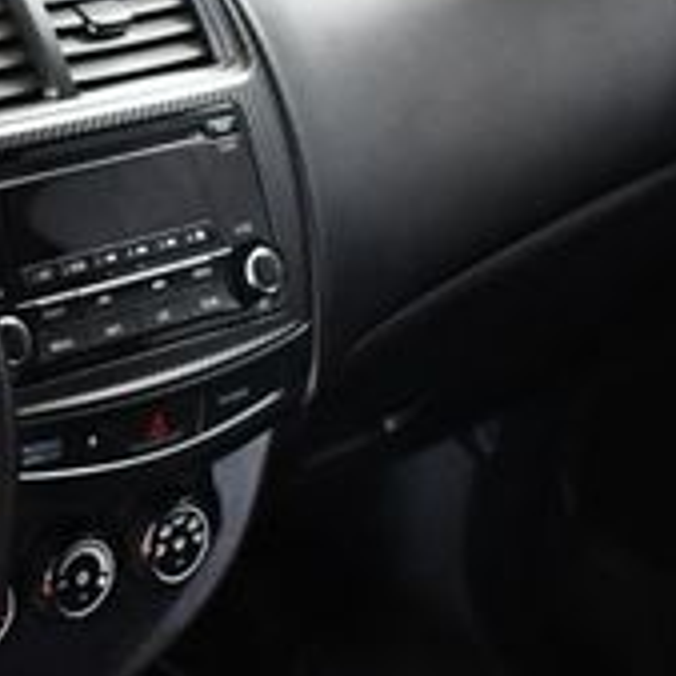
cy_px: 412
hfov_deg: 14.4
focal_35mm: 116
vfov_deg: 15.0
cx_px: -200
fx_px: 2563
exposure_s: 1/80
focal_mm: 18
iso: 3200
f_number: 3.5
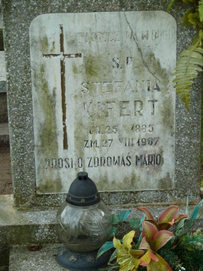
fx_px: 930
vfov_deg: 16.6
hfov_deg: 12.5
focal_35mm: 119
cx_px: 102
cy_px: 136
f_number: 4.4
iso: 80
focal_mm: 19.5
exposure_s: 1/80
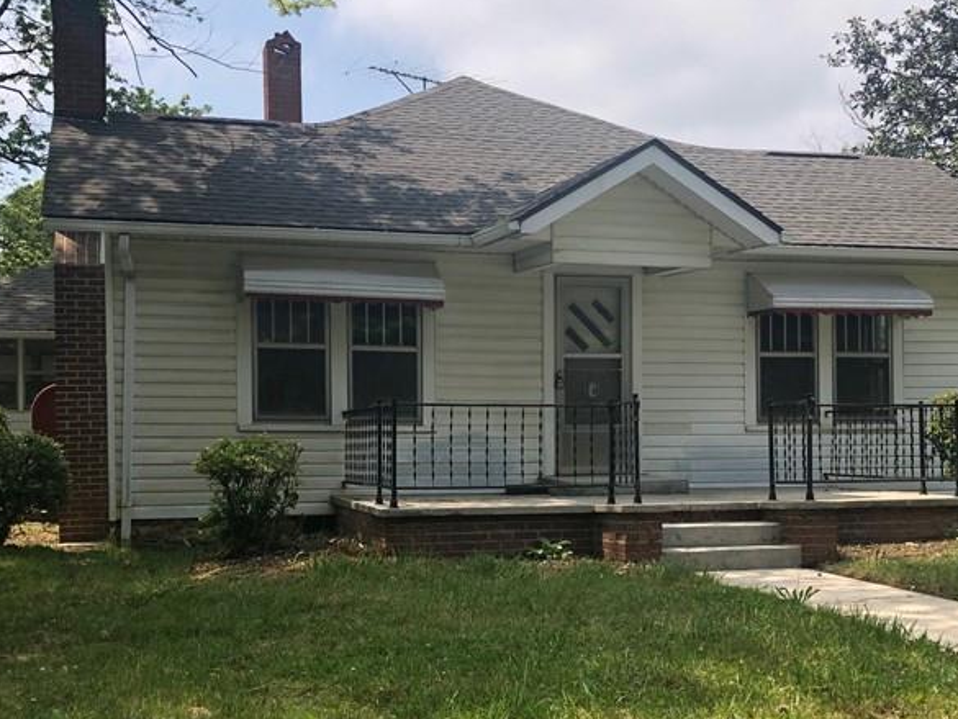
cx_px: 550
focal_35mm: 49
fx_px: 1356
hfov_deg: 38.8
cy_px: 434
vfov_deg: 29.6
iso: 20
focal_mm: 3.99
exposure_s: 1/1567
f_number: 1.8
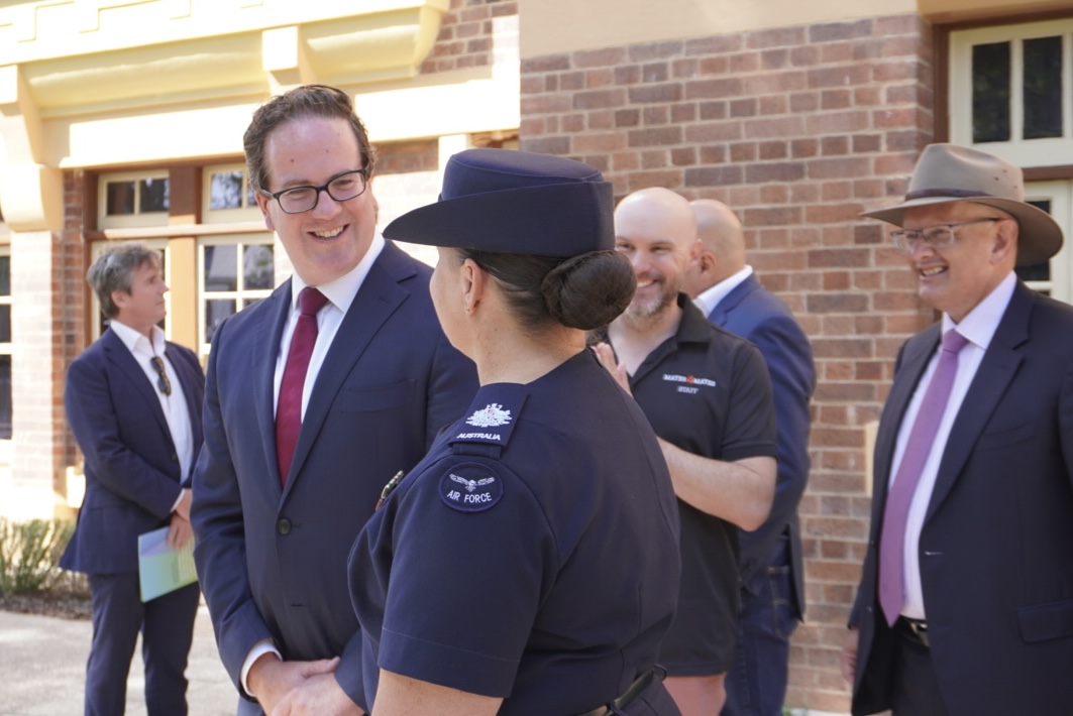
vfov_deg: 38.4
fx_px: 1029
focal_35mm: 34
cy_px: 358
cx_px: 536
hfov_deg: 55.1
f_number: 4.5
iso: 125
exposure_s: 1/160
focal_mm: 23
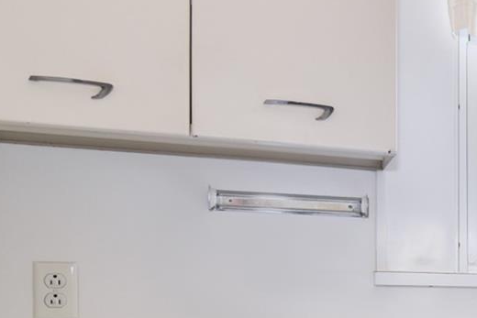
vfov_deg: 20.3
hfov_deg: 21.6
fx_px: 861
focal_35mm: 65
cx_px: 831
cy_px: 322
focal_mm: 11
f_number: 8
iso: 640
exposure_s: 1/50
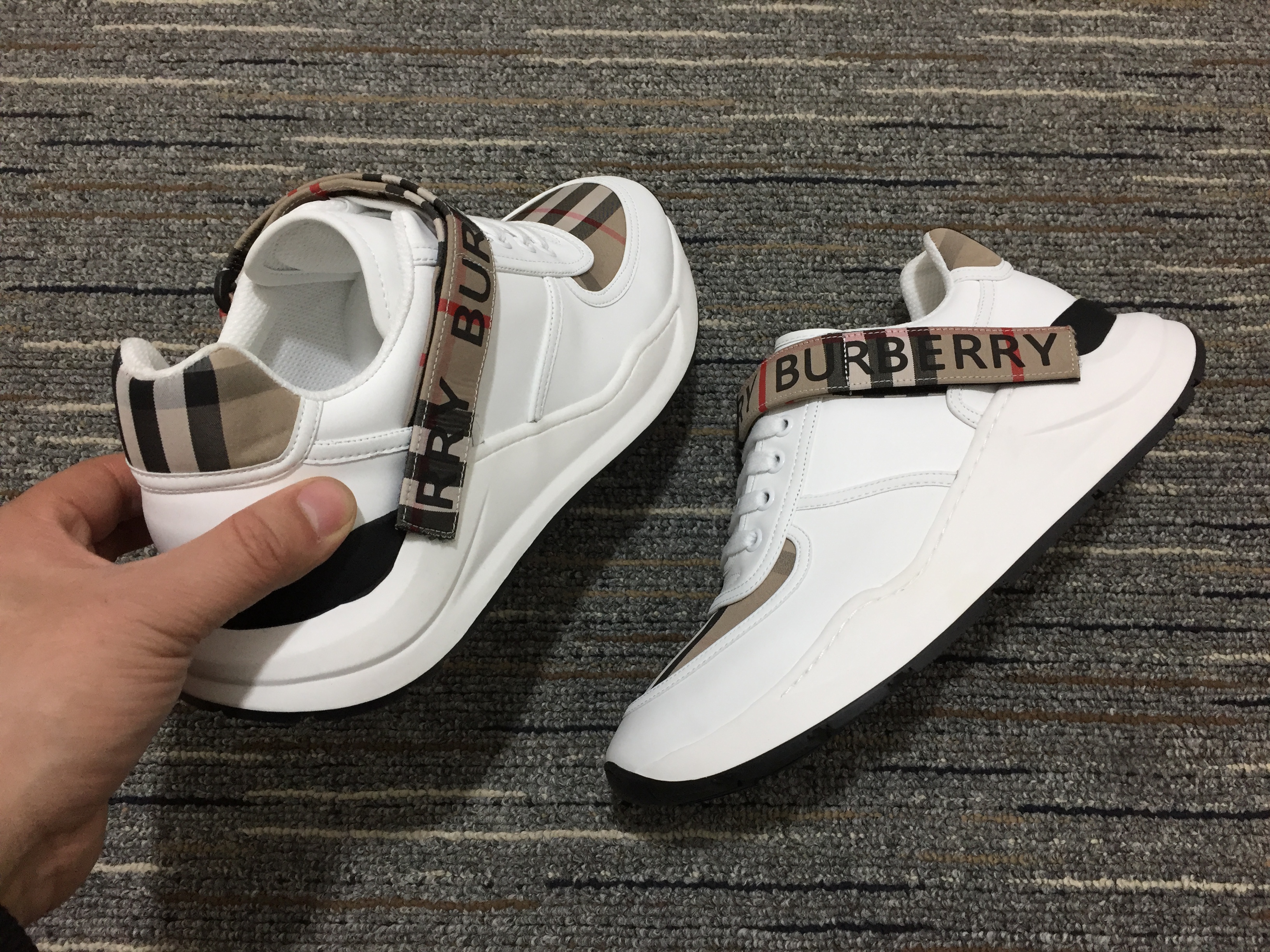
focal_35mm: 29
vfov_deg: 48.2
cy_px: 476
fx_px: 1064
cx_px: 635
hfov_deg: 61.7
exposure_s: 1/33
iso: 50
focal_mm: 4.15
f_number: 2.2
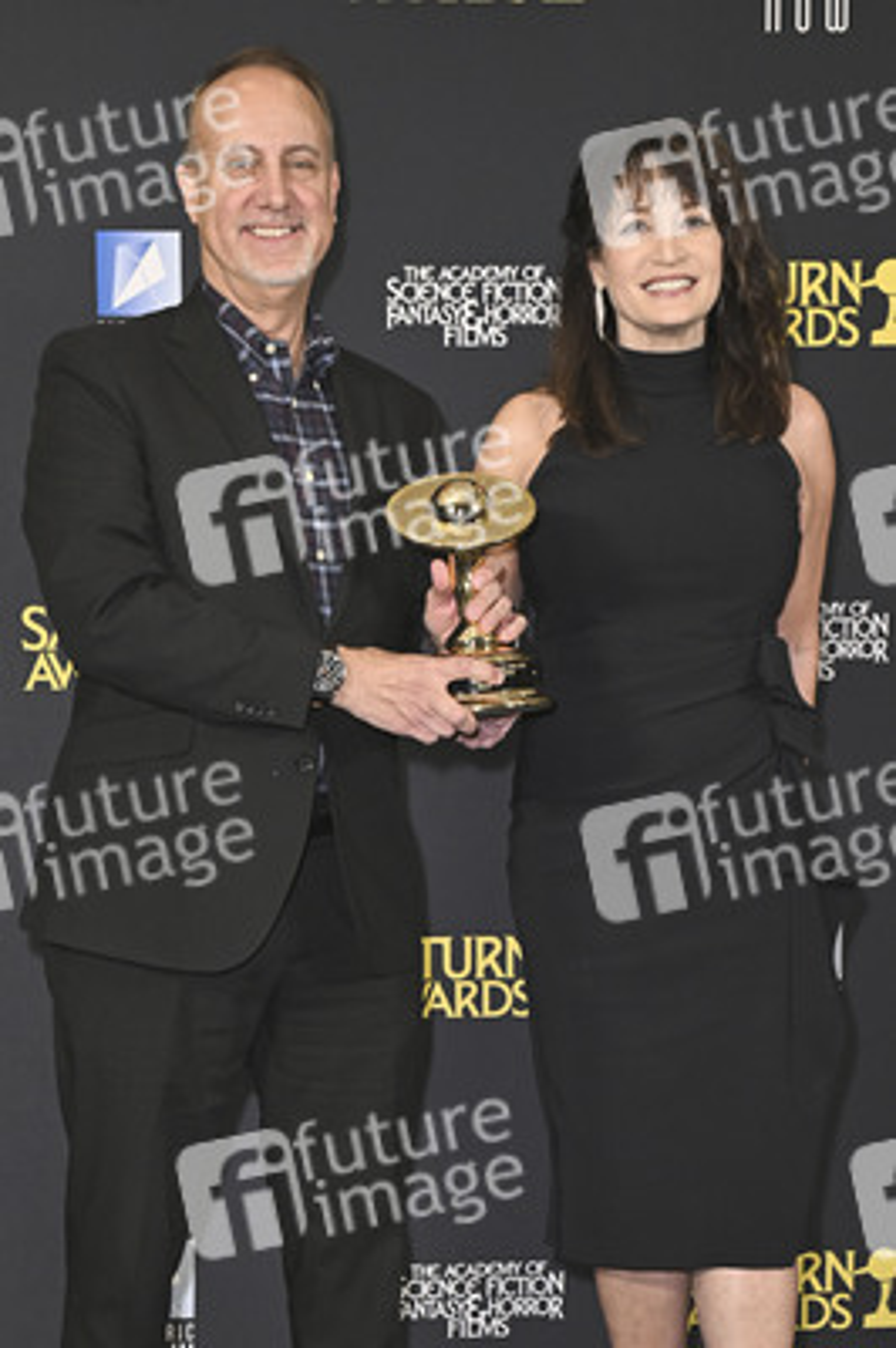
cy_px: 674
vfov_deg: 45.5
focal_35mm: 43
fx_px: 1608
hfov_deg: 31.1
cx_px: 448
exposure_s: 1/320
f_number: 5
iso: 2000
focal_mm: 43
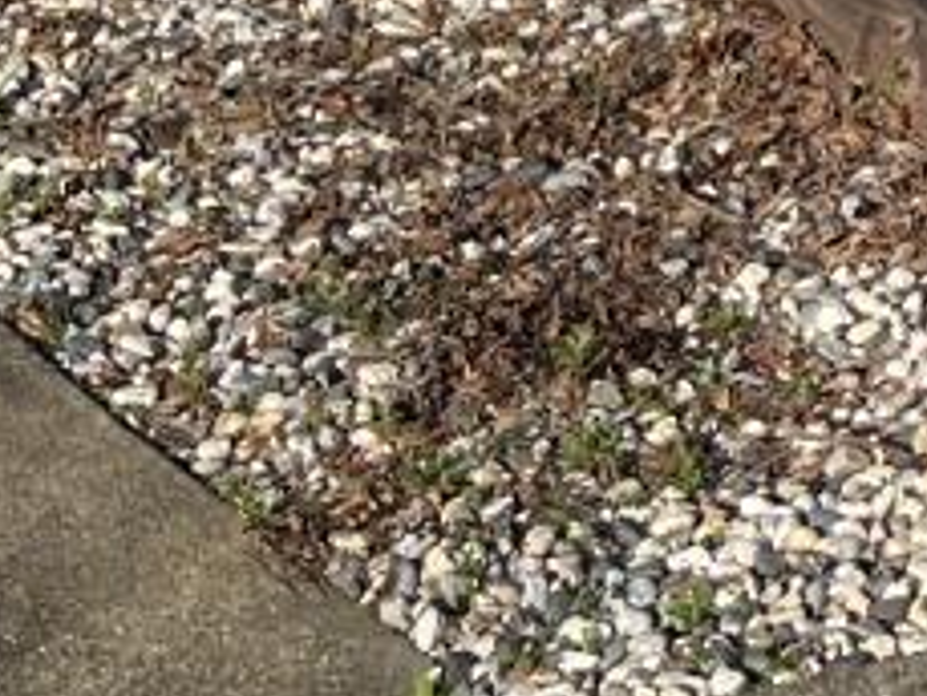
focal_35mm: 170
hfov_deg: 10.2
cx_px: 2174
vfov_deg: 7.6
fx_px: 4555
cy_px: -1459
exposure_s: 1/4651
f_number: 1.6
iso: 50
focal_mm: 5.1
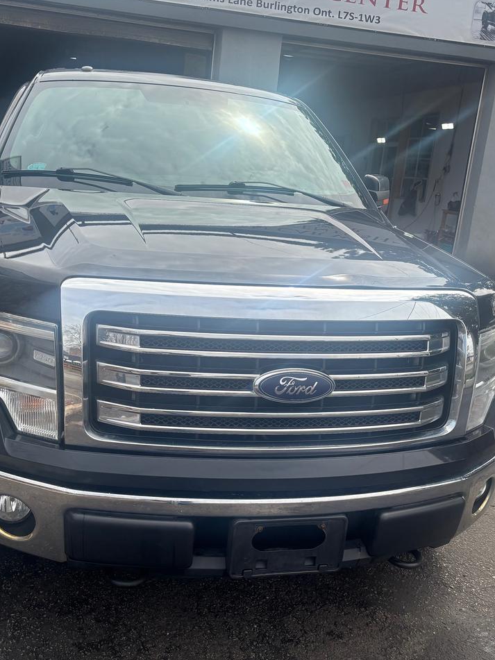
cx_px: 200
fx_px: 667
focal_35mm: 35
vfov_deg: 52.6
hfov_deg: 40.5
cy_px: 330
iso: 50
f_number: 1.6
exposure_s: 1/2342
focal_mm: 5.96
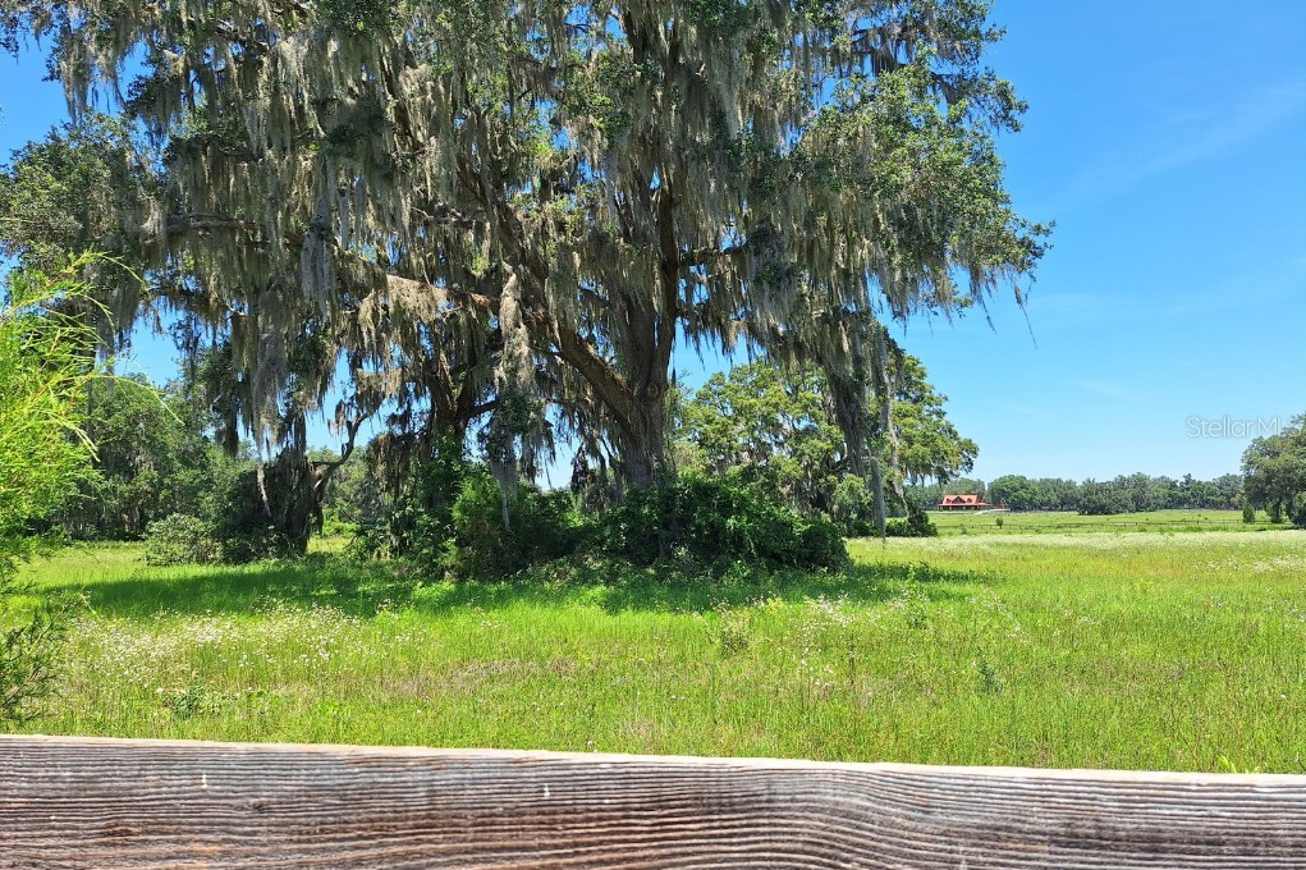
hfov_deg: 73.8
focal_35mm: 24
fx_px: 870
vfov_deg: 53.1
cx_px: 652
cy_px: 426
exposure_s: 1/1757
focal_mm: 5.54
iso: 40
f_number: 1.8
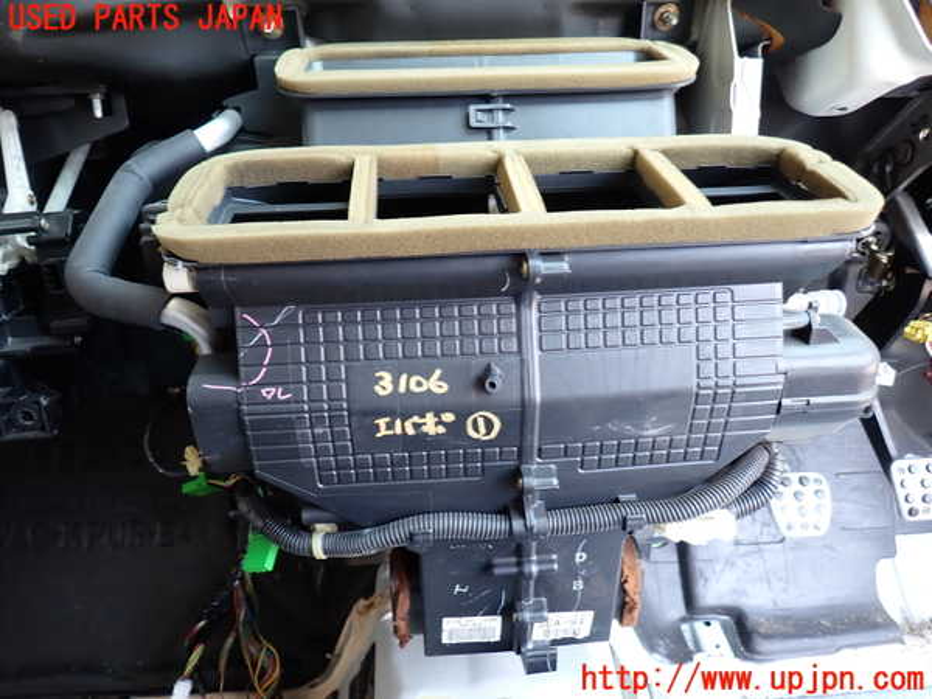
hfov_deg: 69.4
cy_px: 350
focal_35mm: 25
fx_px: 673
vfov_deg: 54.9
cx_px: 466
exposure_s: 1/60
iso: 160
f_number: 2
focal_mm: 4.5
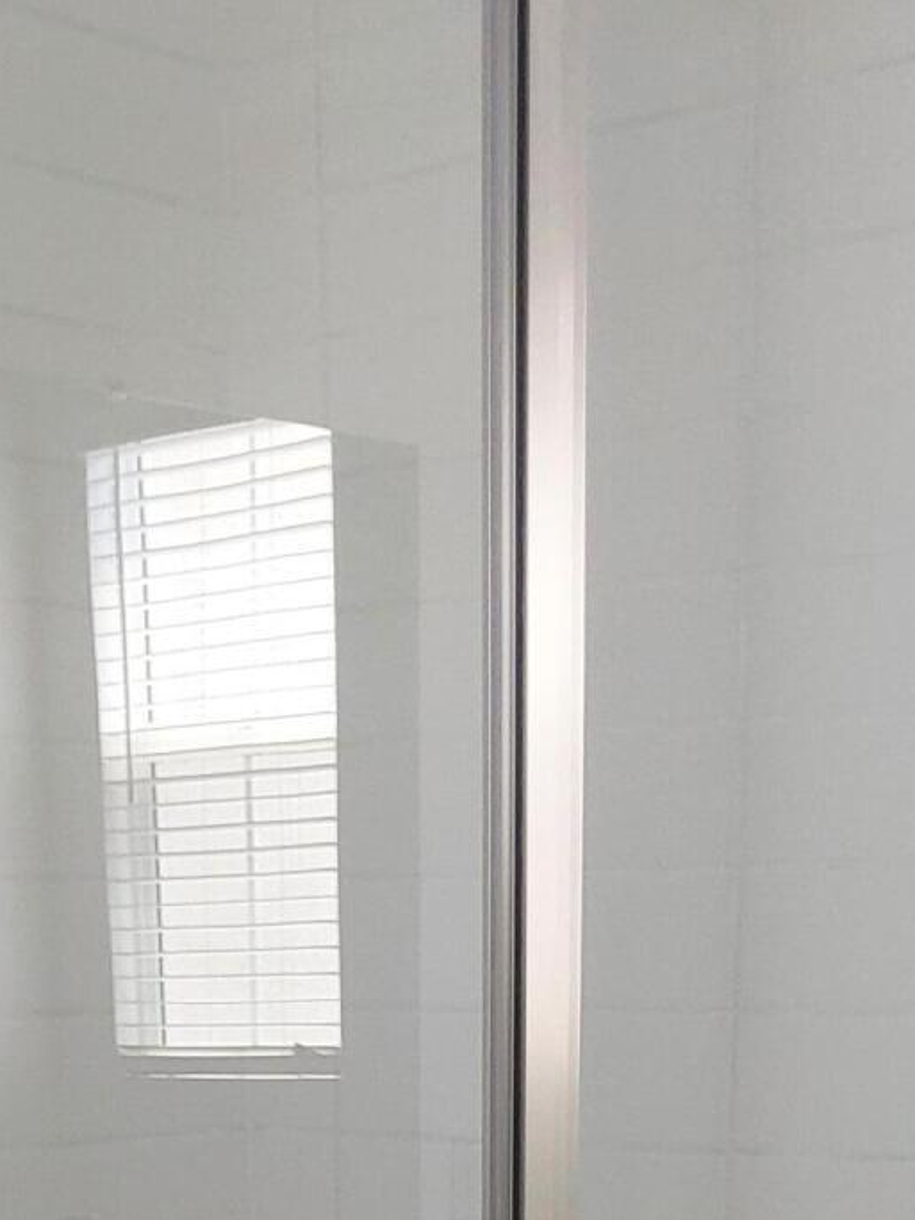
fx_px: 2784
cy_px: 1669
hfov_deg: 18.6
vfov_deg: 21.8
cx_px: 294
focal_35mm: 79
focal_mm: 4
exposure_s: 1/60
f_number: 1.8
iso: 125
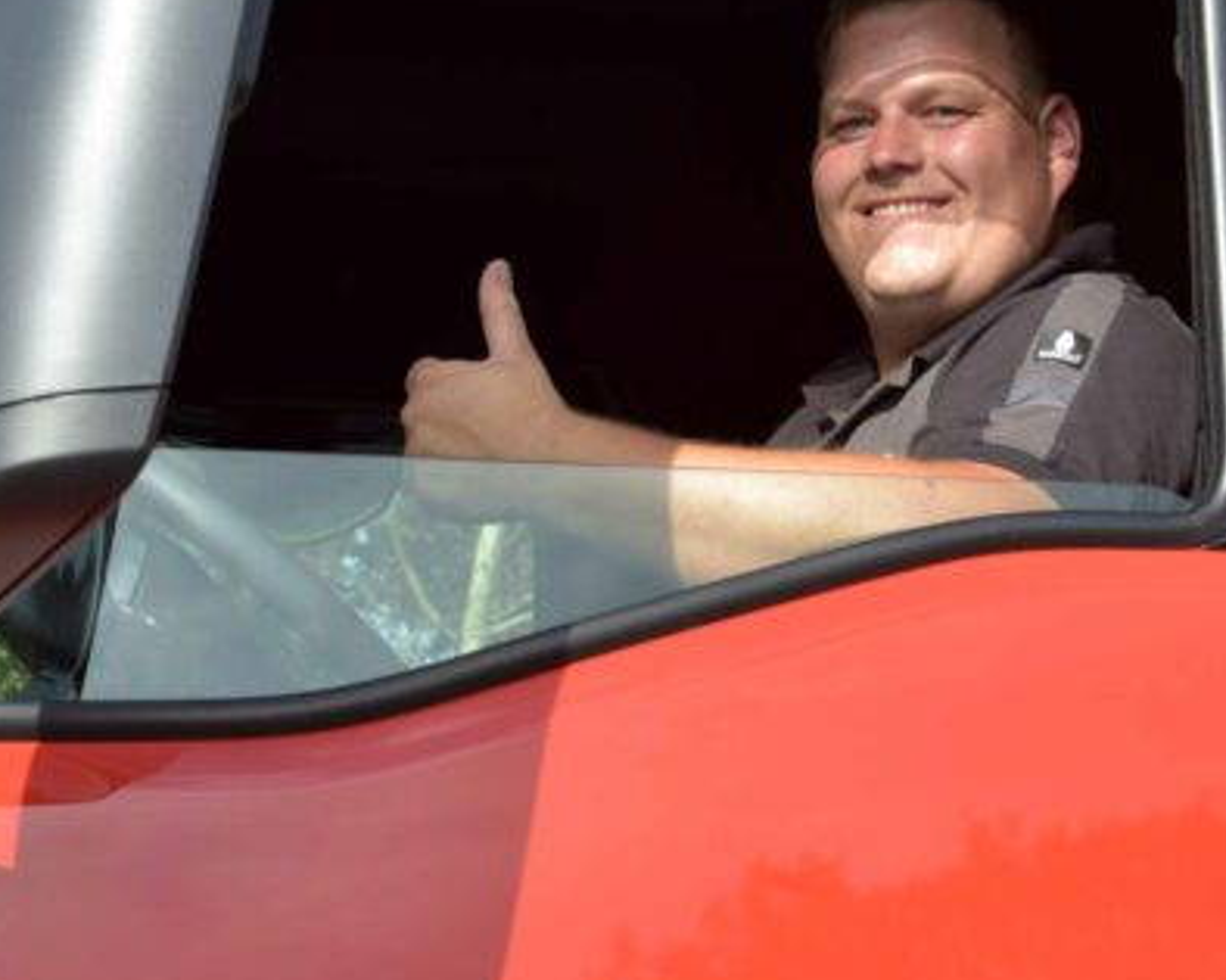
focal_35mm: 117
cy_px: 420
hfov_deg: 16.4
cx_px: 728
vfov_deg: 13.2
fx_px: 4244
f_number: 9
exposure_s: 1/320
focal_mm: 48
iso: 250
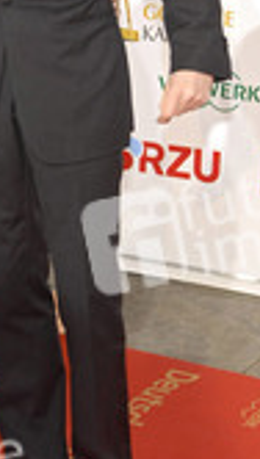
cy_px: 91
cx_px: -25
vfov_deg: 18.1
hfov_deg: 10.3
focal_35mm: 117
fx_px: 1430
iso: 400
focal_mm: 31
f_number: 4
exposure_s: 1/60
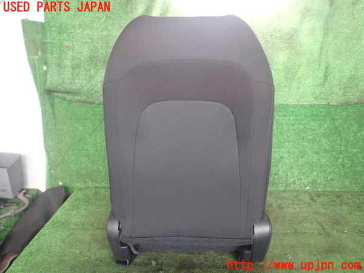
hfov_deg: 69.4
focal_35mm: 25
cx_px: 182
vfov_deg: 54.9
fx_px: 263
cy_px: 136
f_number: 2
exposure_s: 1/30
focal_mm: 4.5
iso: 400
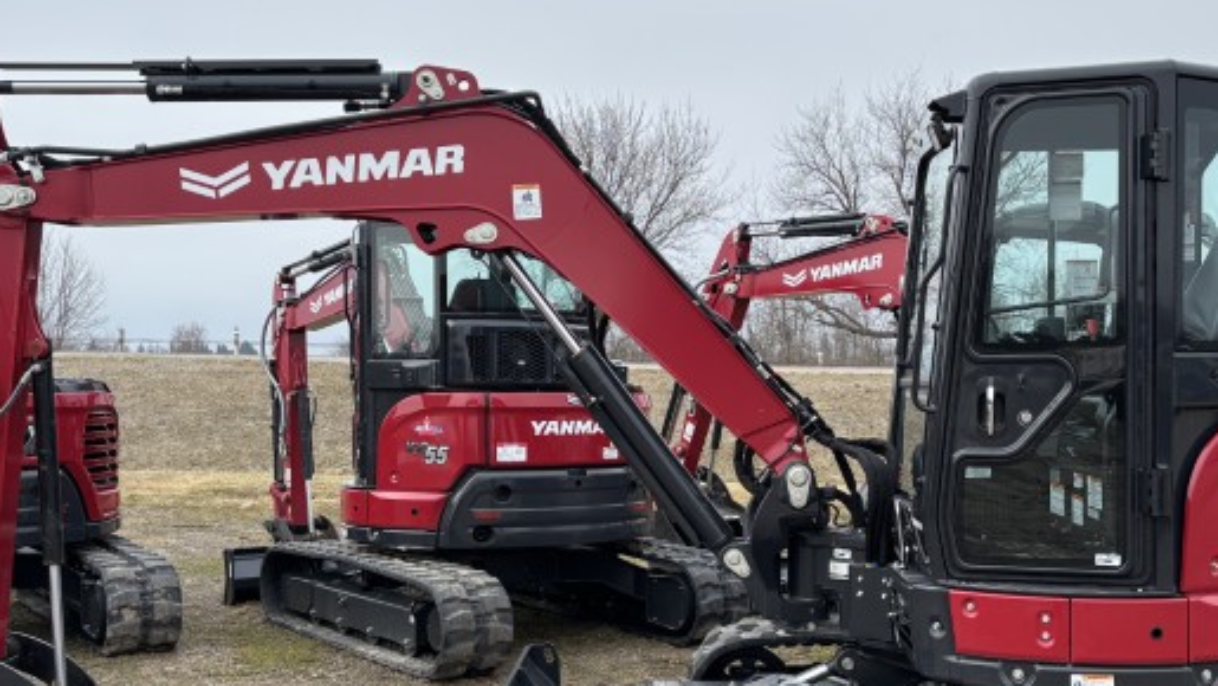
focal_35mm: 44
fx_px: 1421
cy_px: 416
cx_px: 695
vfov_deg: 27.1
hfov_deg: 46.3
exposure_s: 1/1876
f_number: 1.6
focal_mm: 5.96
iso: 50
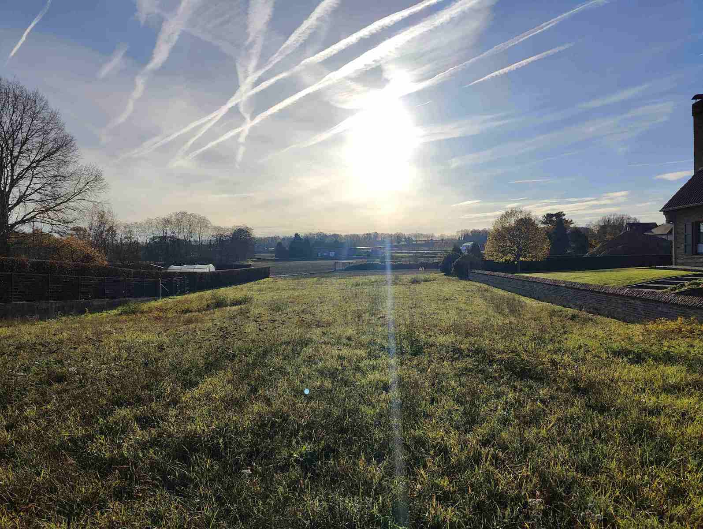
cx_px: 352
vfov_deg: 59.0
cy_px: 264
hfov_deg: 73.9
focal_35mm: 23
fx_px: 468
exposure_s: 1/9396
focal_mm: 6.06
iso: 50
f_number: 1.8
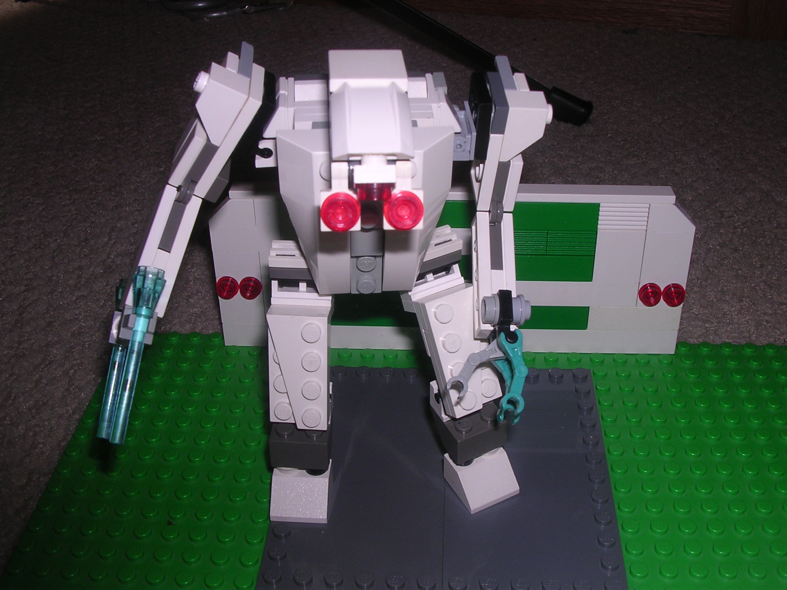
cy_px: 295
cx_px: 394
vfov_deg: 37.7
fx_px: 864
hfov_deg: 49.0
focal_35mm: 38
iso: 100
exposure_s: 1/60.1
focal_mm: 5.8
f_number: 5.6
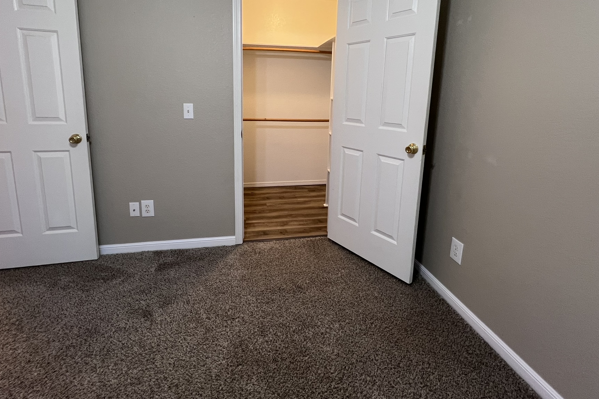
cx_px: 295
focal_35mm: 16
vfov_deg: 72.2
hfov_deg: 96.7
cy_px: 143
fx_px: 266
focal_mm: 1.57
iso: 160
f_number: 1.8
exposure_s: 1/60
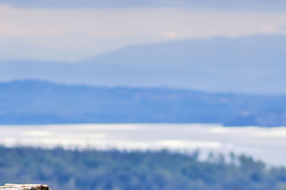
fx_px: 3692
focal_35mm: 465
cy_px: 289
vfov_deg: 2.9
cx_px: 152
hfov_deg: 4.4
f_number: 1.8
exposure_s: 1/3000
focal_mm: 85
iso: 160
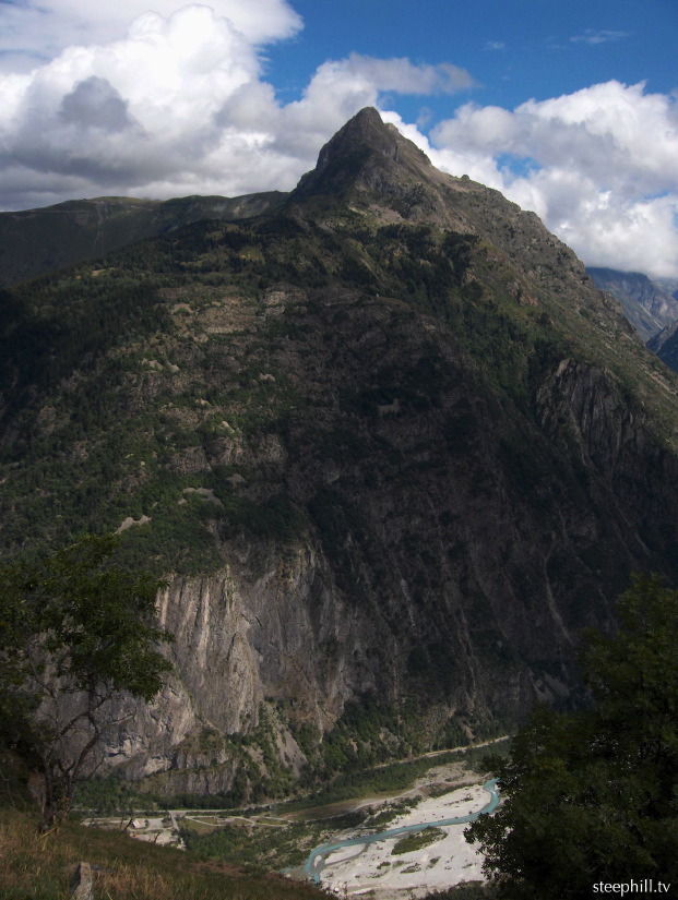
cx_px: 339
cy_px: 450
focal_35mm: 39
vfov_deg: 47.8
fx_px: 1016
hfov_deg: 36.9
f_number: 4.8
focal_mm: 8
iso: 100
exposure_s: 1/980
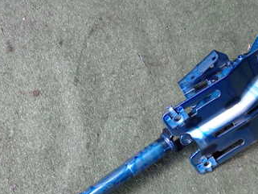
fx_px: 418
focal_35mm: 56
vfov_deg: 25.9
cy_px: 134
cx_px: 180
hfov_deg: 33.9
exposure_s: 1/50
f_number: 2.3
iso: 200
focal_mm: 5.4
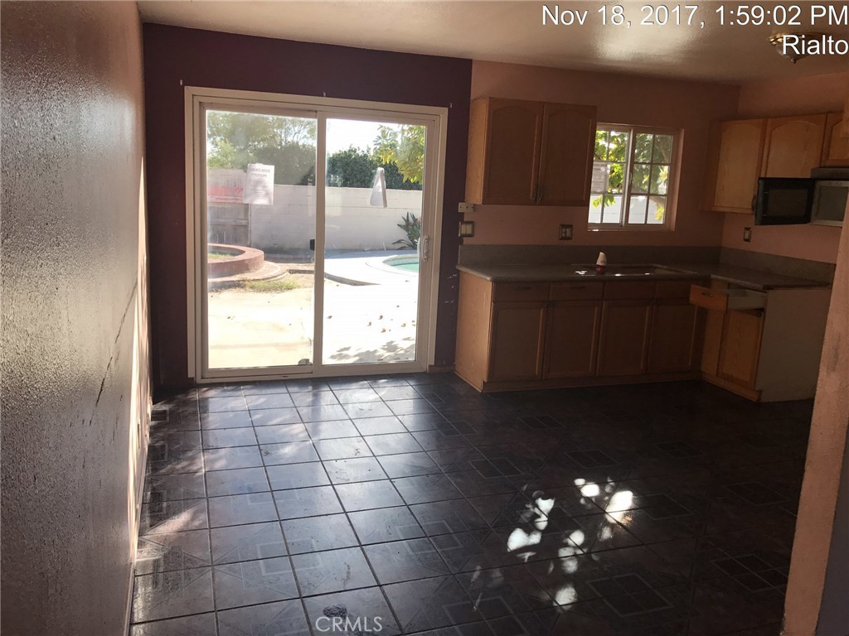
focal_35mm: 28
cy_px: 318
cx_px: 424
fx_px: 687
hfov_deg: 63.4
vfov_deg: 49.7
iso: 20
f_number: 1.8
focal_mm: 3.99
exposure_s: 1/380
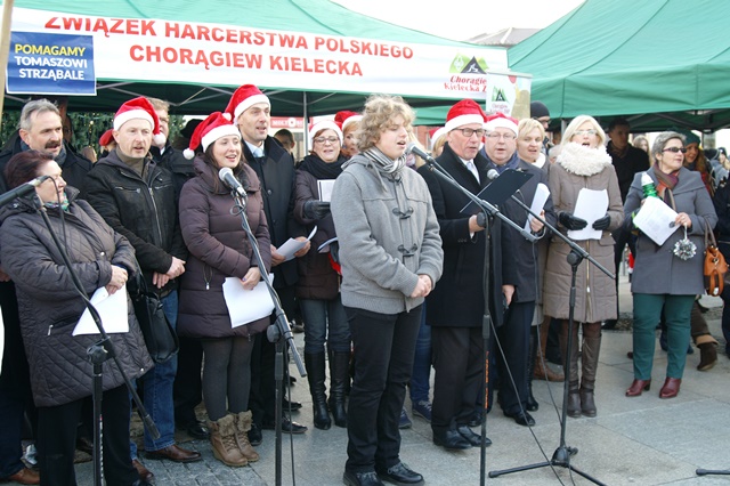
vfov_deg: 31.9
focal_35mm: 42
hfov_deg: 46.4
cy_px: 243
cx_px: 365
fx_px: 851
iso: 100
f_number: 3.5
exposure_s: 1/80
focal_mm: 28
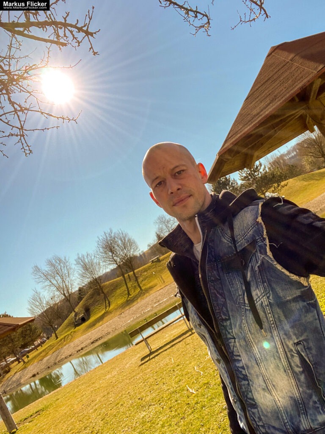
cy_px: 217
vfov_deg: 60.0
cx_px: 162
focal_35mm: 30
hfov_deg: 46.8
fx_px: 376
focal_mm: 2.71
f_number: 2.2
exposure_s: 1/1000
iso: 25
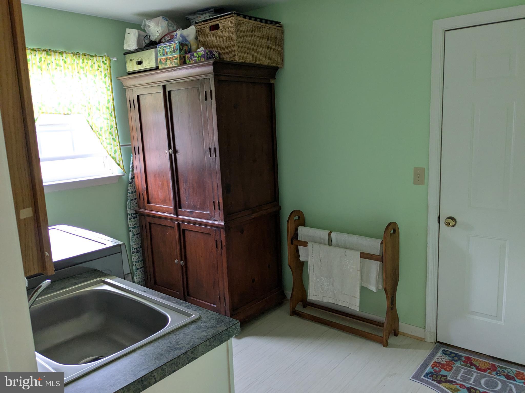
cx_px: 262
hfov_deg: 65.3
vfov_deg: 51.4
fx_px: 409
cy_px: 196
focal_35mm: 27
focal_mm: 4.38
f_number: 1.73
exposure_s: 1/120
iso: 245
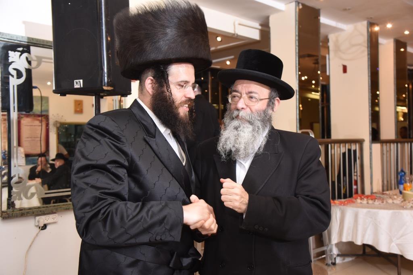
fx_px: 436
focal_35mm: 38
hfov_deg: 50.7
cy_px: 138
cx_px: 206
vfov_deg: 35.1
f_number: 6.3
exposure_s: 1/100
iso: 800
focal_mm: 38
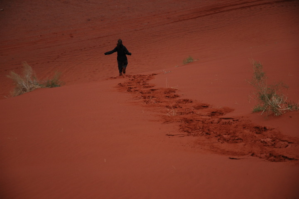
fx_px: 871
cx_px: 150
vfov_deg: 13.0
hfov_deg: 19.5
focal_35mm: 105
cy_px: 100
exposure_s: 1/200
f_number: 4.5
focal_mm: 70
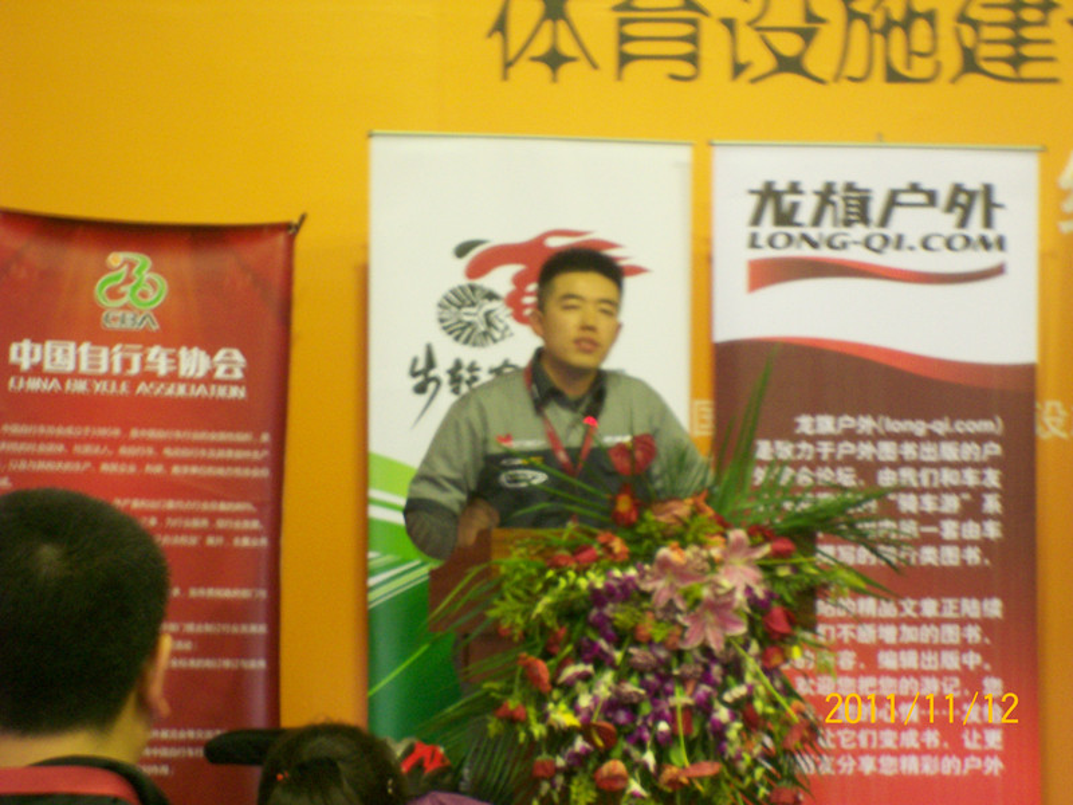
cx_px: 536
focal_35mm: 105
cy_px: 402
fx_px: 3255
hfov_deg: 18.7
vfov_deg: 14.1
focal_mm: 17.4
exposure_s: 1/4.6
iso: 200
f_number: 4.9
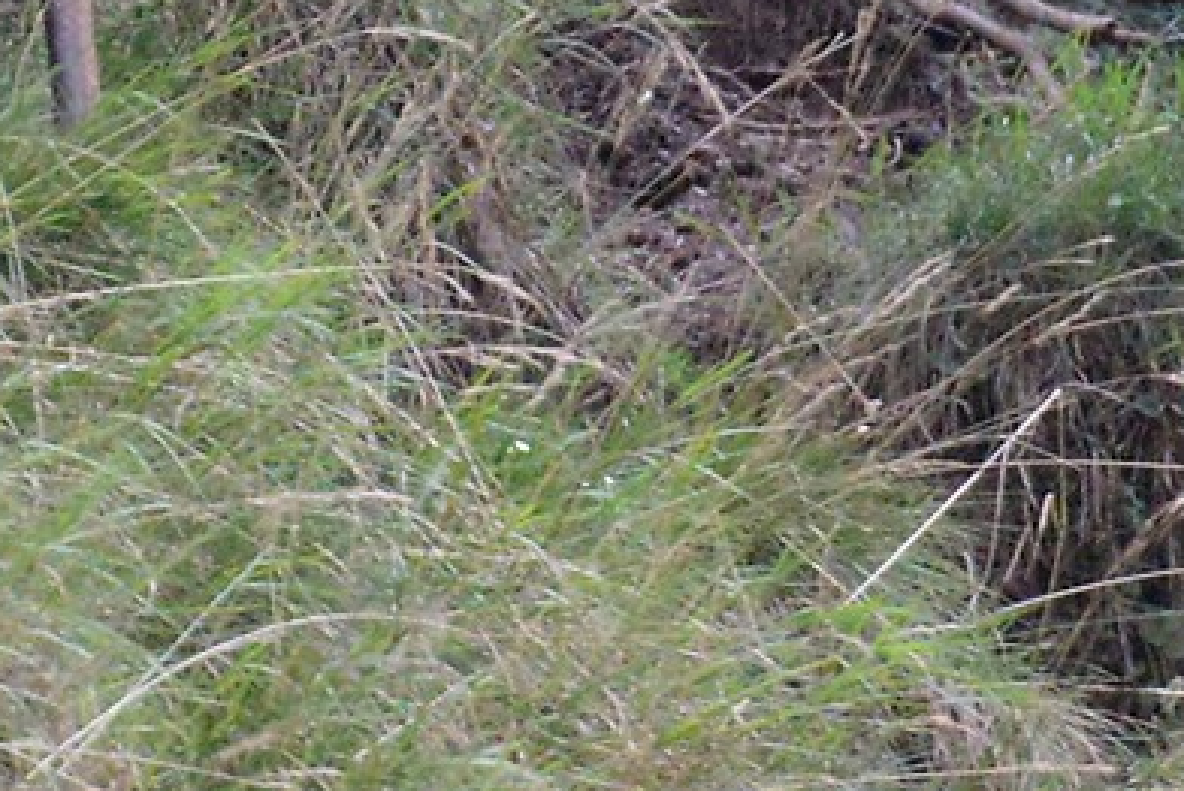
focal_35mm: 3366
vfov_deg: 0.4
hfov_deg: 0.6
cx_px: -1293
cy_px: -1383
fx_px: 110782
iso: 6400
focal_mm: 550
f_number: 8
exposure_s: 1/250
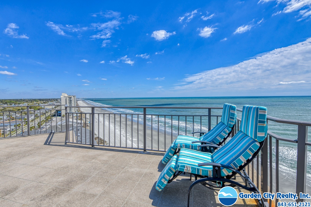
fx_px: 147
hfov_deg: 93.3
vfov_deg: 70.4
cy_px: 104
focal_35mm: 17
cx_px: 156
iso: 500
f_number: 9
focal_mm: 17
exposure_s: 1/160
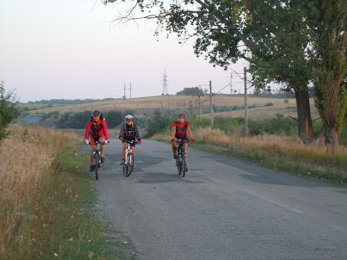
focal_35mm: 102
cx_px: 174
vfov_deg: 14.5
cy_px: 130
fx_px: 1022
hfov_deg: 19.3
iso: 400
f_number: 4.5
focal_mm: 18.3
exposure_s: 1/60
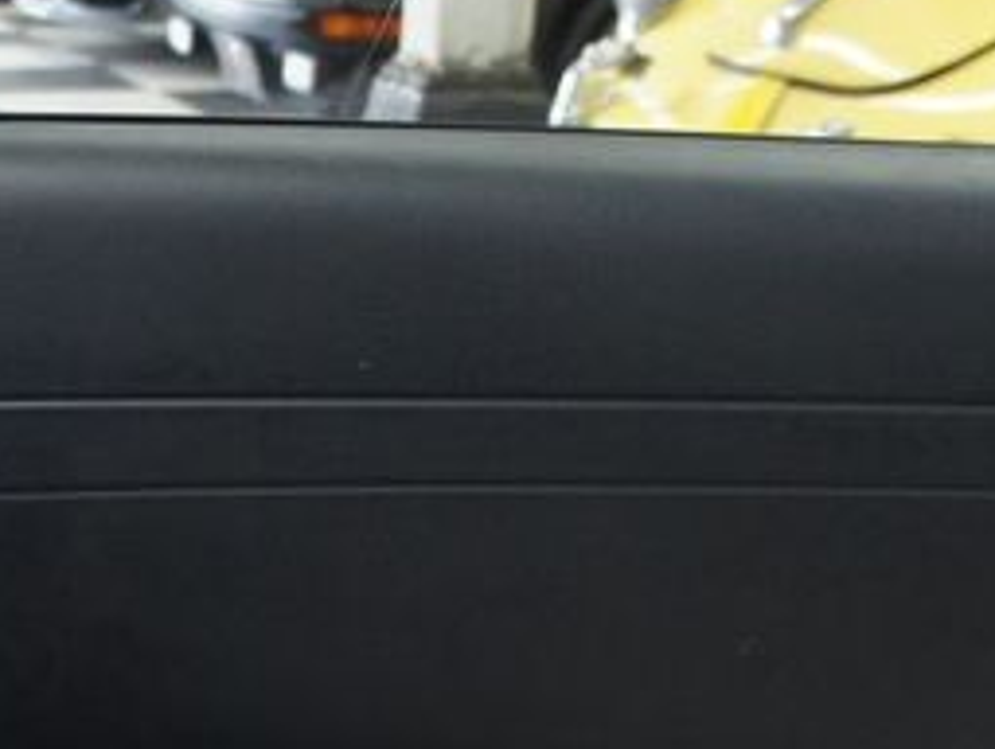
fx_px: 1871
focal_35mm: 65
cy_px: 648
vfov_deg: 22.2
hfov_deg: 28.1
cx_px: 16
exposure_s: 1/30
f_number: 3.5
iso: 640
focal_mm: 18
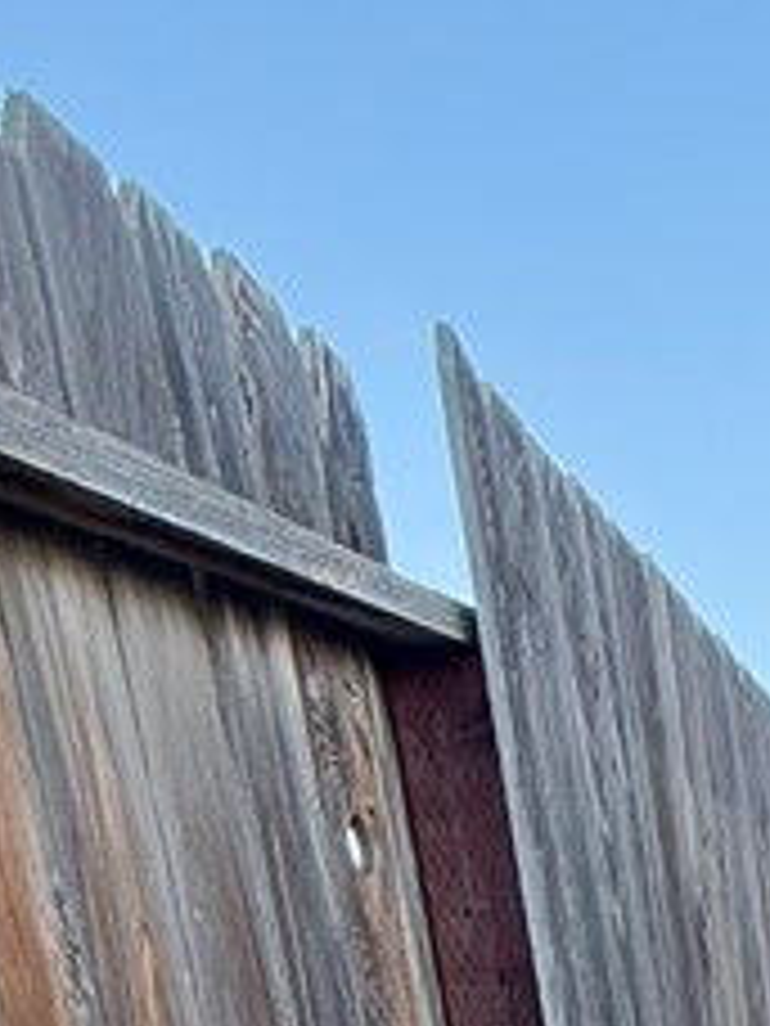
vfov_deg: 22.7
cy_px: 1678
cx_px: 1490
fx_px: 1869
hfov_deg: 17.5
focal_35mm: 63
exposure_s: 1/165
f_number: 2.2
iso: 64
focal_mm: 2.22
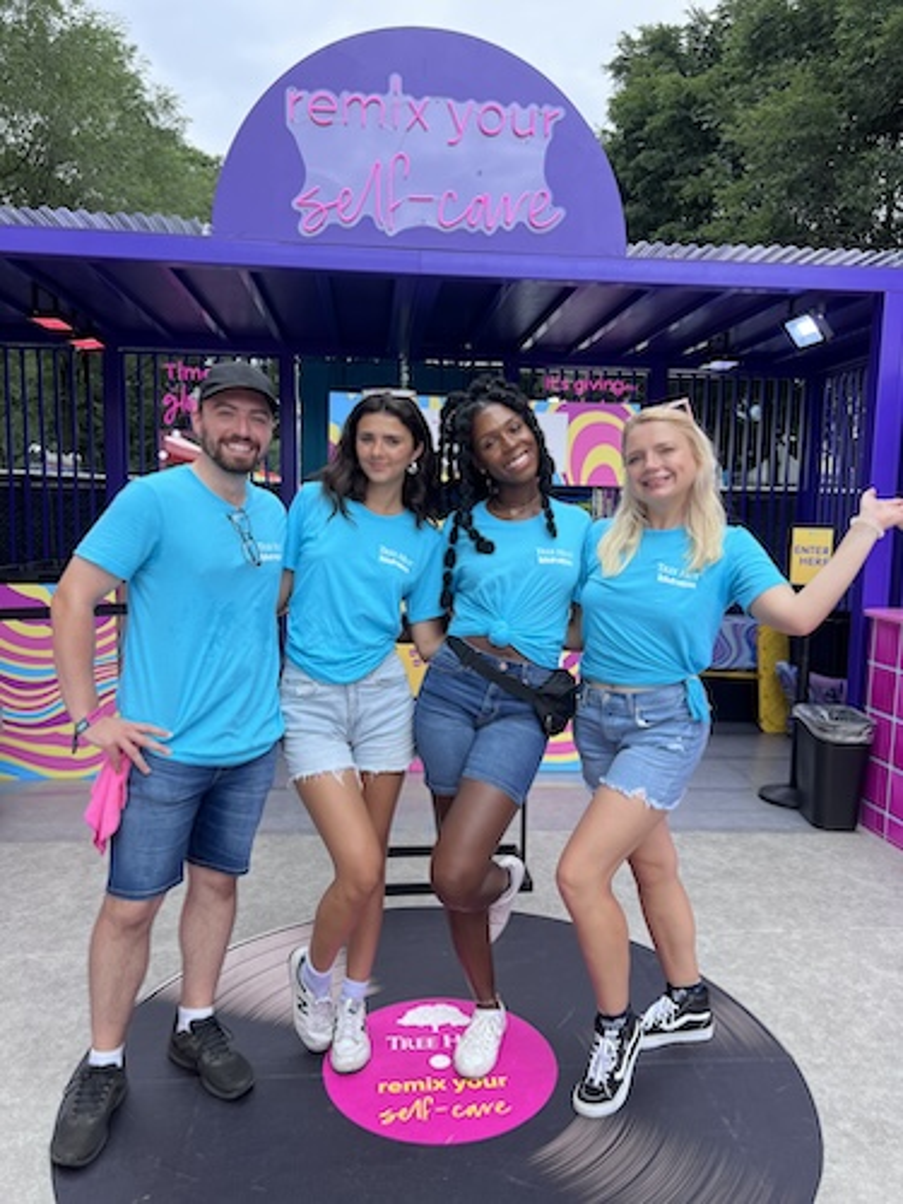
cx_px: 452
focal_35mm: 26
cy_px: 602
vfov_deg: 67.3
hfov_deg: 53.1
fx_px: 904
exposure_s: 1/1196
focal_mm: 5.7
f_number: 1.5
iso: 50
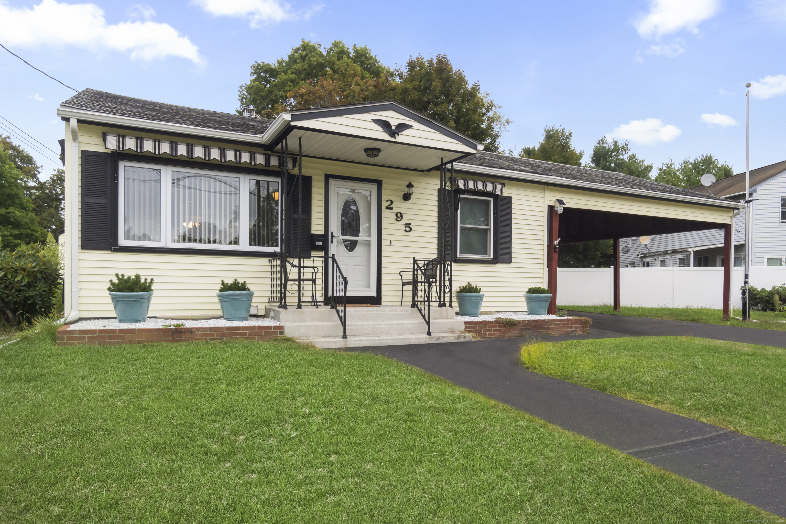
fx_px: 491
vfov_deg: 56.1
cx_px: 393
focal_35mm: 22
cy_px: 262
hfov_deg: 77.3
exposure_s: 1/500
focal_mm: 15
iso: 400
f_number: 5
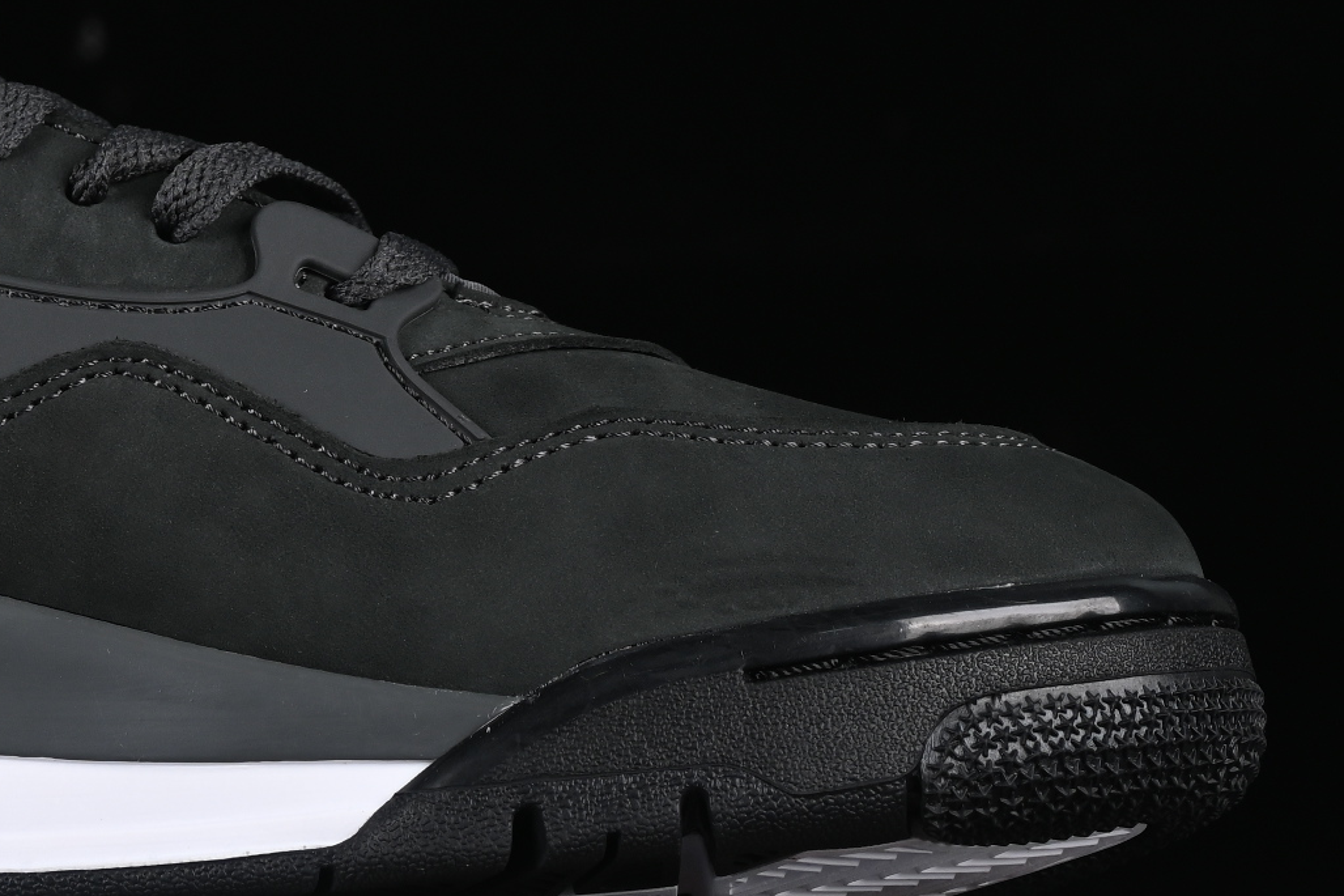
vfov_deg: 7.0
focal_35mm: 195
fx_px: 7278
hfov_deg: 10.5
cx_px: 43
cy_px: 170
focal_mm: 48
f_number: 7.1
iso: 160
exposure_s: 1/160
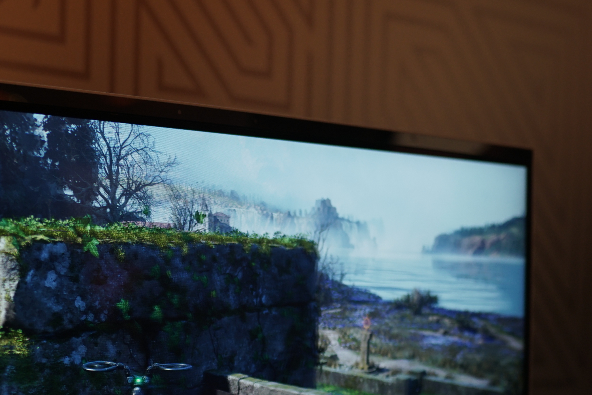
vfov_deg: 15.1
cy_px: 462
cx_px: 156
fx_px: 1447
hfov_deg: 22.9
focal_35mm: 88
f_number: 2.2
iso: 400
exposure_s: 1/100
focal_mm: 35
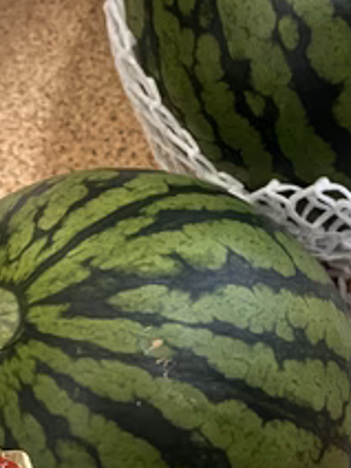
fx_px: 662
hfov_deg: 29.6
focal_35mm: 49
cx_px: 221
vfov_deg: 38.9
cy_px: 249
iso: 640
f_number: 1.8
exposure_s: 1/8
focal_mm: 4.25
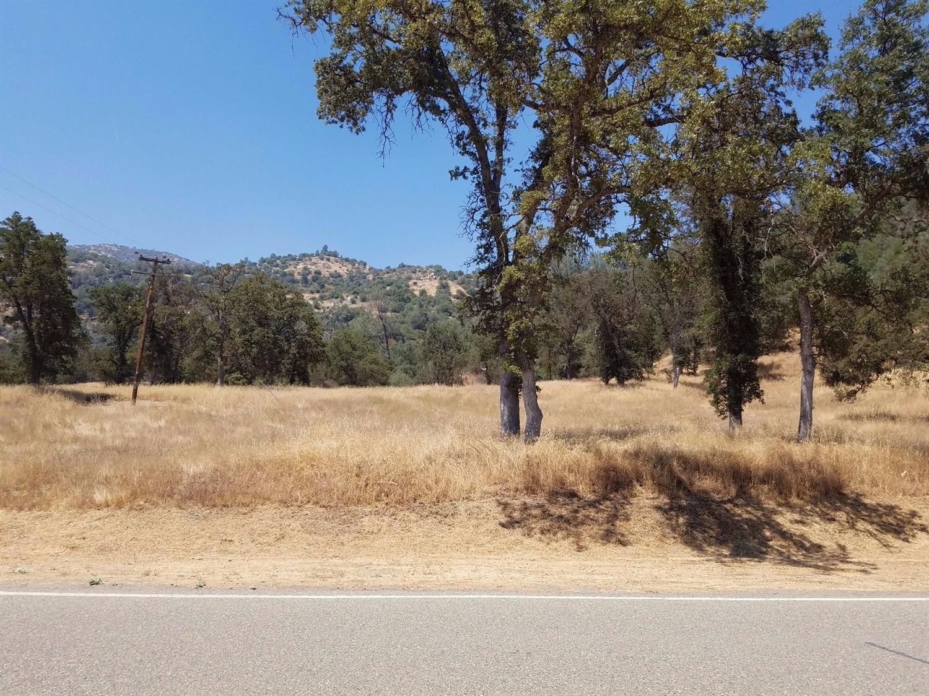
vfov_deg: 53.0
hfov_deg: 67.3
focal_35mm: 26
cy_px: 348
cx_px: 464
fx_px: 698
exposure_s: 1/2192
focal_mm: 4.2
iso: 50
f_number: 1.7
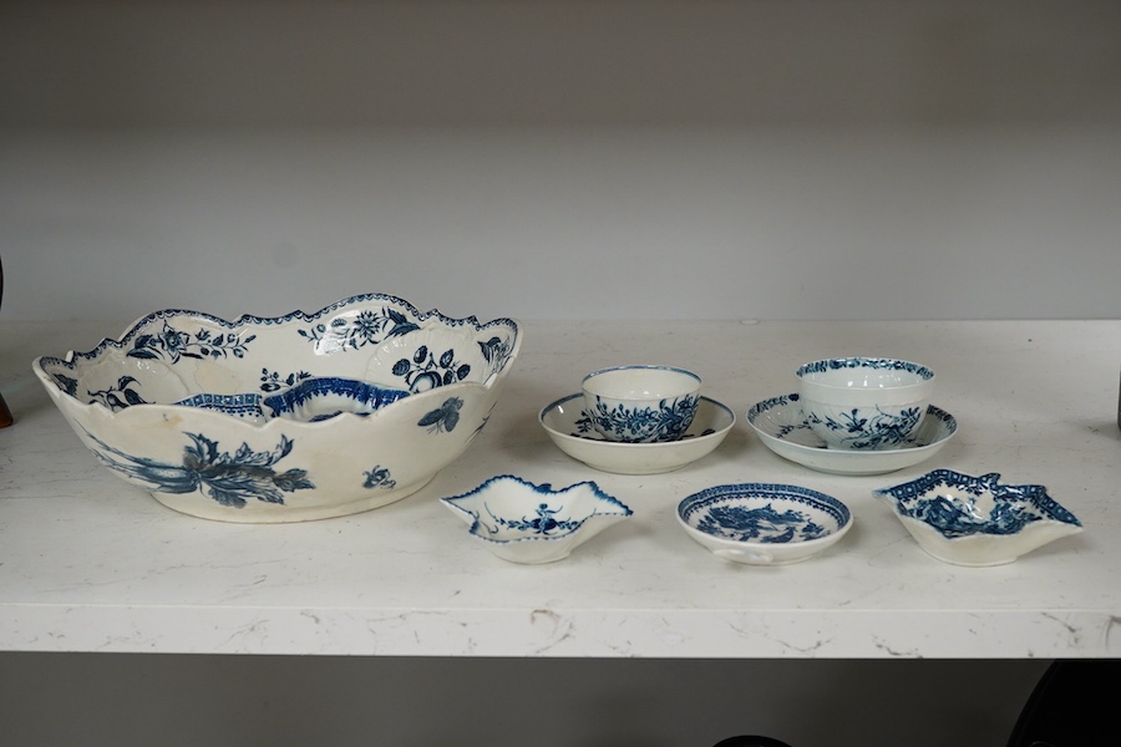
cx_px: 560
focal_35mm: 45
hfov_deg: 43.6
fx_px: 1401
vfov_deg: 29.9
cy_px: 374
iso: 1250
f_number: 9
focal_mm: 30
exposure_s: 1/125
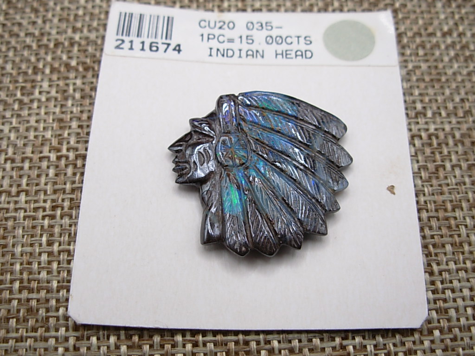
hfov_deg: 49.0
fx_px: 521
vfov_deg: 37.7
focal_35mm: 38
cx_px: 238
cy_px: 178
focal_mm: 6.3
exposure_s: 1/80.6
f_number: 2.9
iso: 50
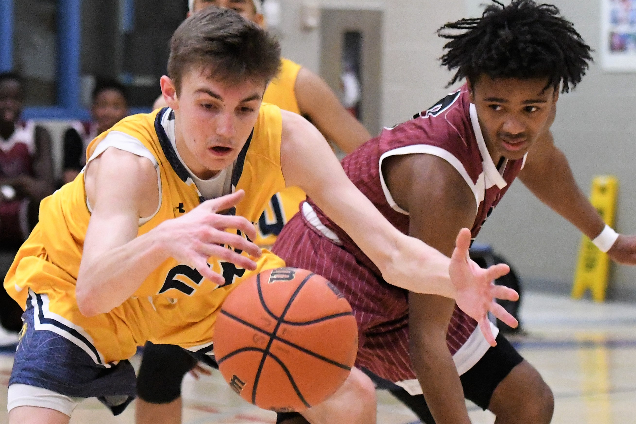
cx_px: 318
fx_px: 1855
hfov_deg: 19.5
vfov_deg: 13.0
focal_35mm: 105
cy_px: 212
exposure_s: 1/1000
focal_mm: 70
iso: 10000
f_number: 2.8
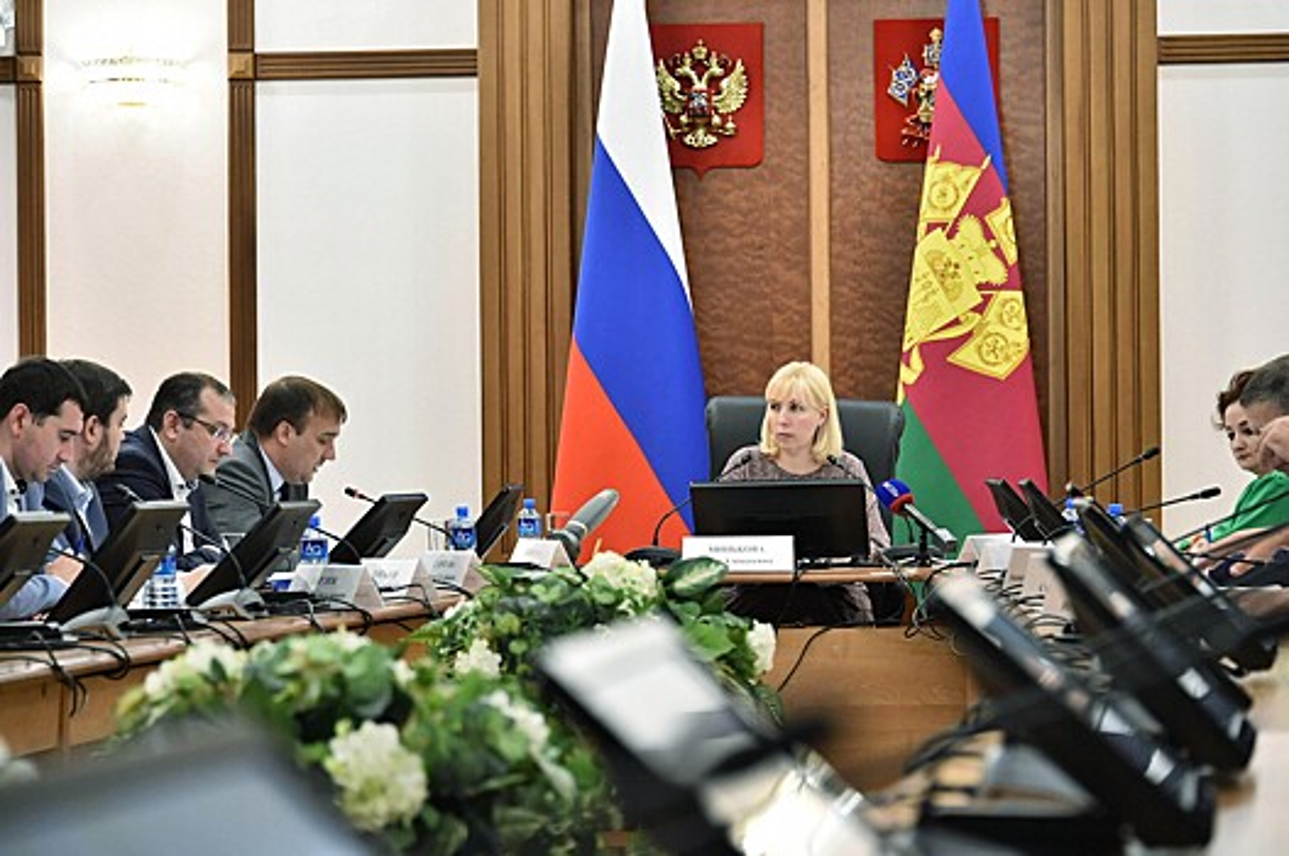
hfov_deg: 15.2
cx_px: 644
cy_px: 428
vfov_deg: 10.1
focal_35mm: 135
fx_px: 4828
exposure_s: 1/125
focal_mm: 135
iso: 5000
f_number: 5.6
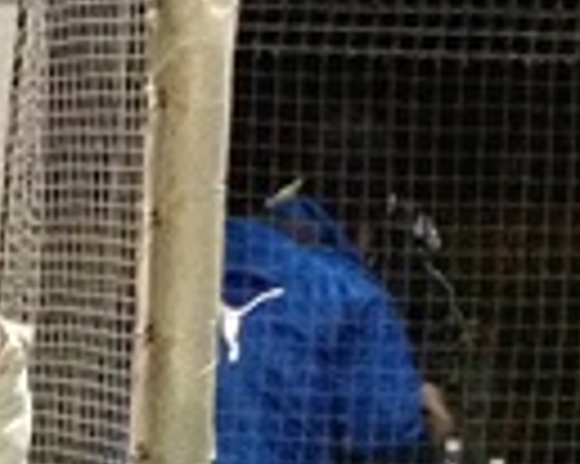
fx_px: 3636
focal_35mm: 212
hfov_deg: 8.2
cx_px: -935
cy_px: 662
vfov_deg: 7.2
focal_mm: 4.28
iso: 640
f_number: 2.4
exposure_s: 1/15
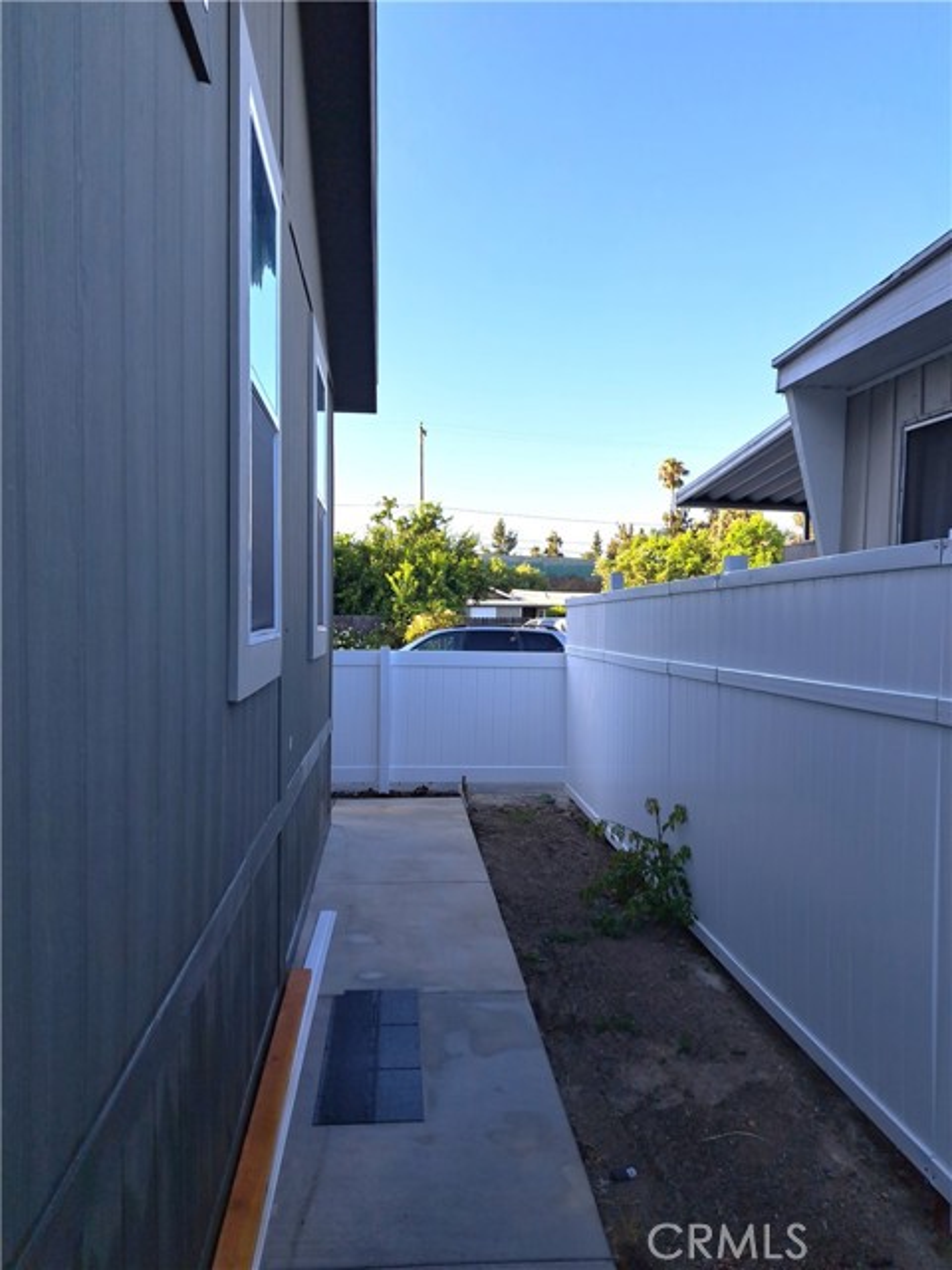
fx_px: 880
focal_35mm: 24
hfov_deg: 56.8
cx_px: 476
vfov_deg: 71.6
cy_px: 635
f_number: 1.8
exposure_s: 1/435
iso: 50
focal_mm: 5.23
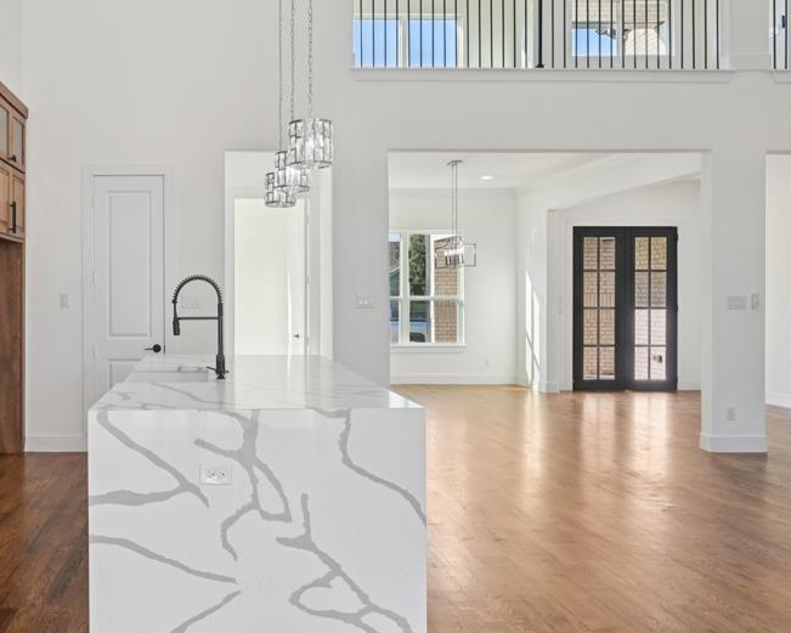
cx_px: 215
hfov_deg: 53.9
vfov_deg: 46.1
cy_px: 291
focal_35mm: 32
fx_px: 743
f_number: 8
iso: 400
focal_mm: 21.5
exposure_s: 1/100
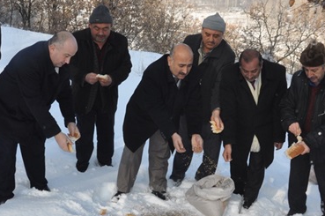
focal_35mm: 109
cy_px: 143
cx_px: 145
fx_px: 983
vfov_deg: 12.5
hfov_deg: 18.8
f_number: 20
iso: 640
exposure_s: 1/200
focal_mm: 40
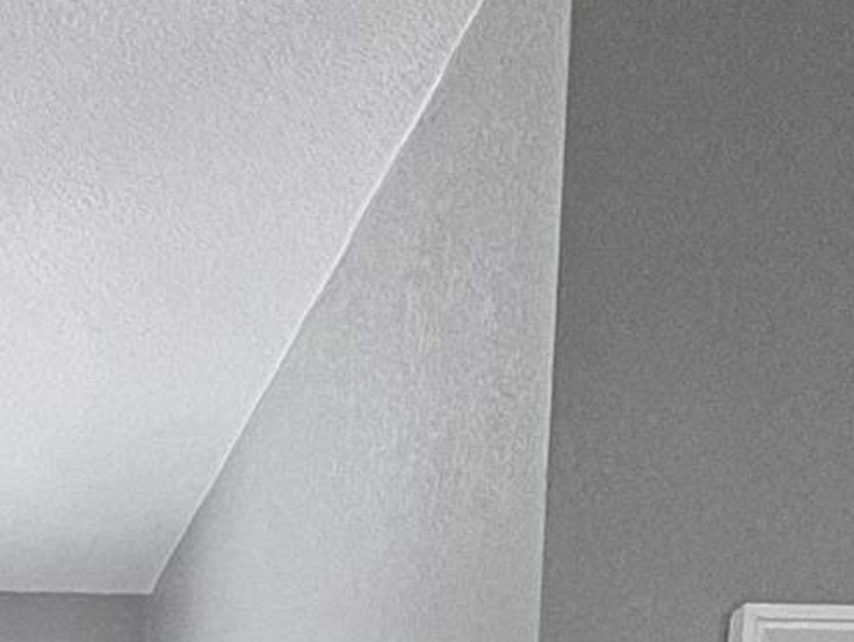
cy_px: 1682
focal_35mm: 87
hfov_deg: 20.3
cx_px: -304
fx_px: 2147
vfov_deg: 12.2
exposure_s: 1/120
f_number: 2.2
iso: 80
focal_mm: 2.22
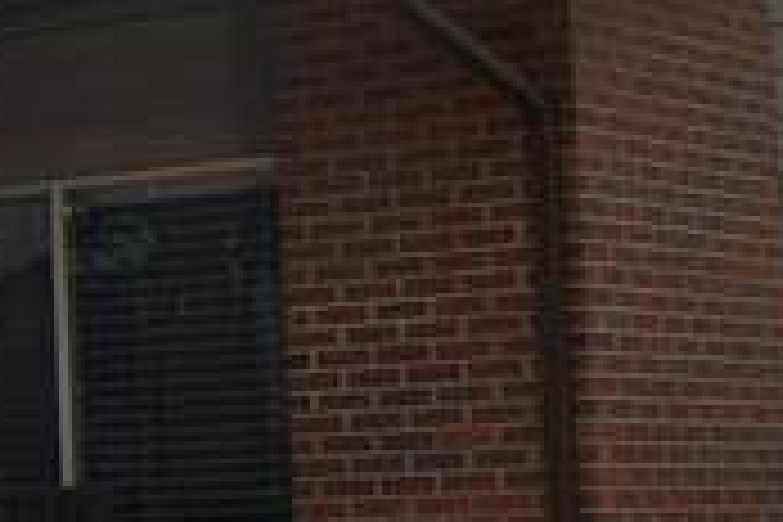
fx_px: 4611
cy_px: 158
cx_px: -464
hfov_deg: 9.4
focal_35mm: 212
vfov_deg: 6.5
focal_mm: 24
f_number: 9
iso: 100
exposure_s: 1/200
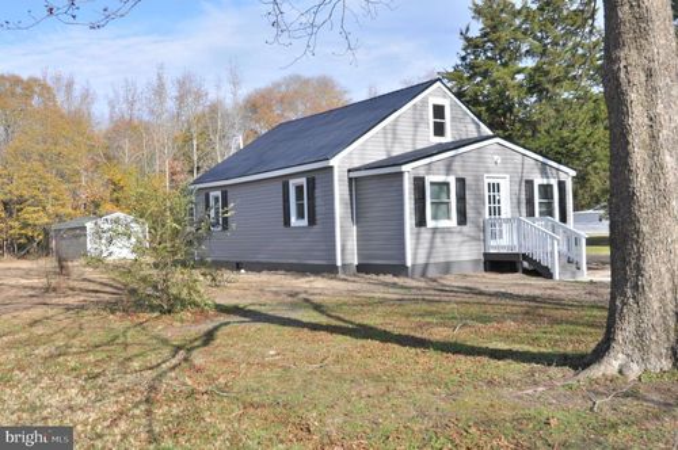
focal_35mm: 36
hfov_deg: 53.2
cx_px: 339
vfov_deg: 36.8
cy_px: 225
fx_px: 677
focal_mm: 24
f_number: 9
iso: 200
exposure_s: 1/320
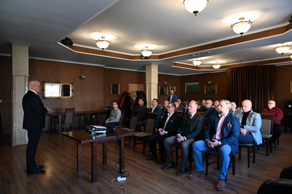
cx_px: 146
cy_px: 97
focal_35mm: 24
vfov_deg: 53.1
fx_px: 195
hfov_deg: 73.8
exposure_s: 1/60
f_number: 6.3
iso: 3200
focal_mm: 24
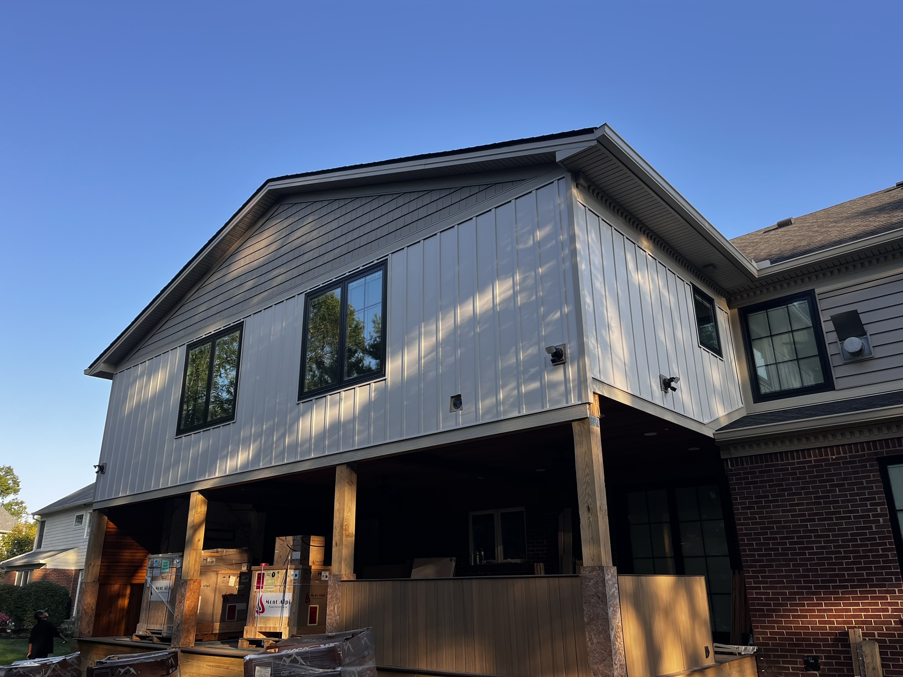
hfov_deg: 67.3
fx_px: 678
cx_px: 452
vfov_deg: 53.1
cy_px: 338
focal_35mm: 26
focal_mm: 5.1
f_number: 1.6
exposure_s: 1/615
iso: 50
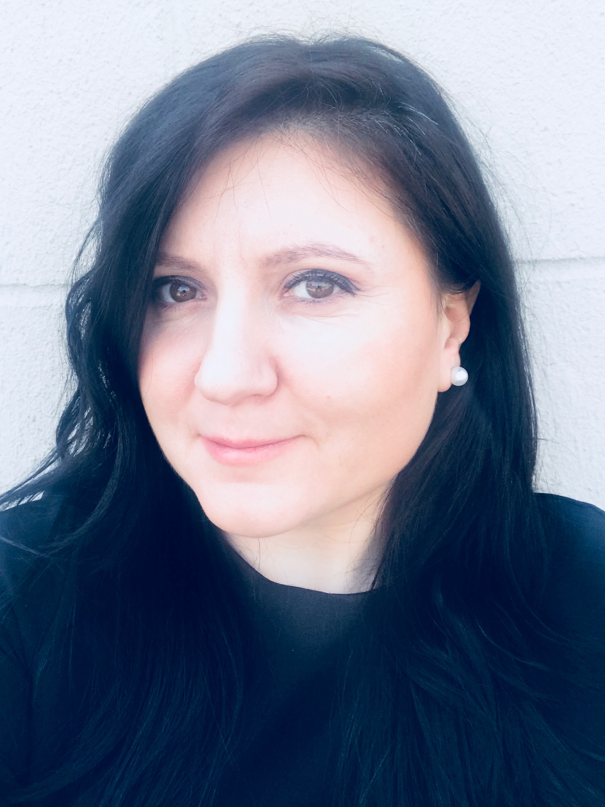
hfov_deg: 38.6
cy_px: 363
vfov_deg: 50.1
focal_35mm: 37
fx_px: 862
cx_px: 280
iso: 25
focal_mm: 2.87
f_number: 2.2
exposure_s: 1/210
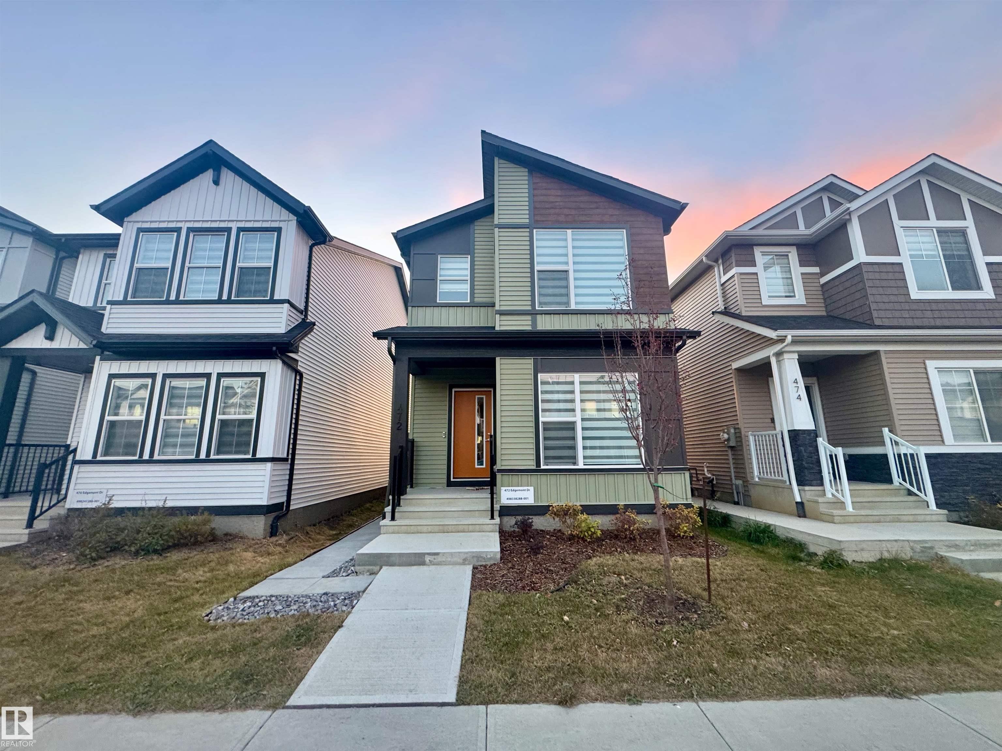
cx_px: 501
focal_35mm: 14
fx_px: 405
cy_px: 376
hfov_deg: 102.1
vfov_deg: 85.7
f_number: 2.2
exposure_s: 1/99
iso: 250
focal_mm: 2.22
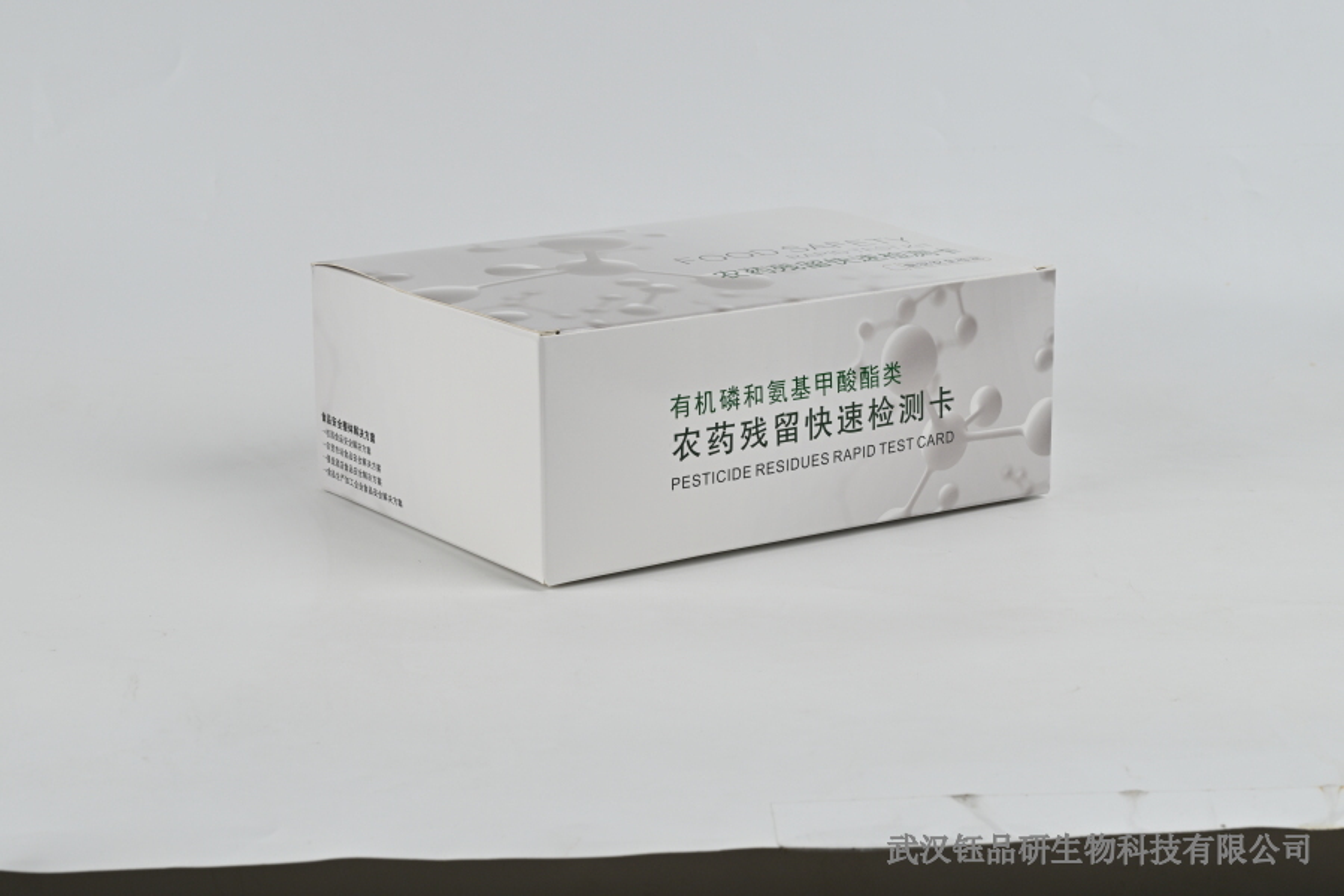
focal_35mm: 75
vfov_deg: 18.2
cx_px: 672
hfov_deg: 27.0
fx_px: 2800
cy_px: 448
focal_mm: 50
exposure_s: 1/25
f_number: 11
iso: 100
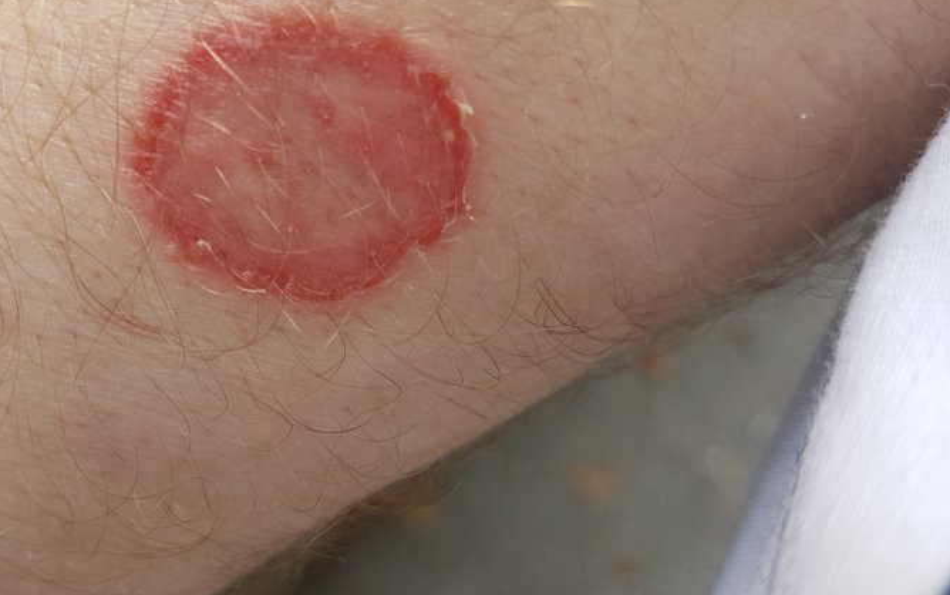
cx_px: 384
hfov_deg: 57.7
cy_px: 272
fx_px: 855
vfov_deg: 38.3
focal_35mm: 33
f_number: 1.7
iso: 40
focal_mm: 4.2
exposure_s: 1/492
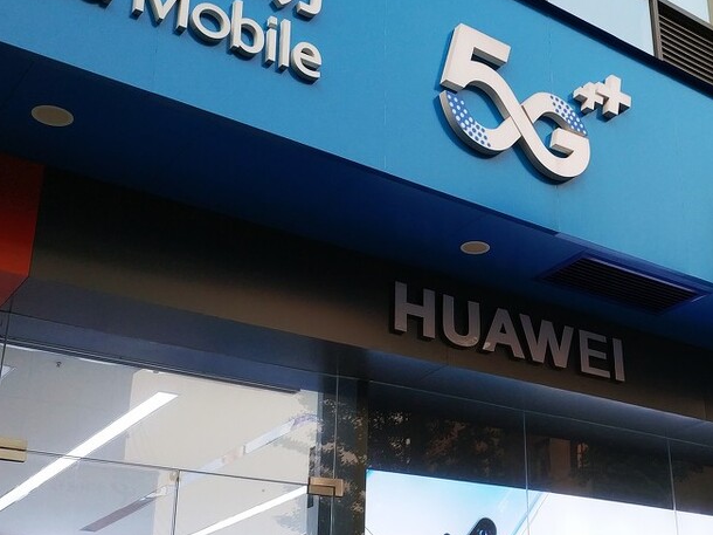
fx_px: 1297
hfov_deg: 30.1
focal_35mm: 63
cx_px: 561
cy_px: 299
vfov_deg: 23.3
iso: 106
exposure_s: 1/120
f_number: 2
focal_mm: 4.5
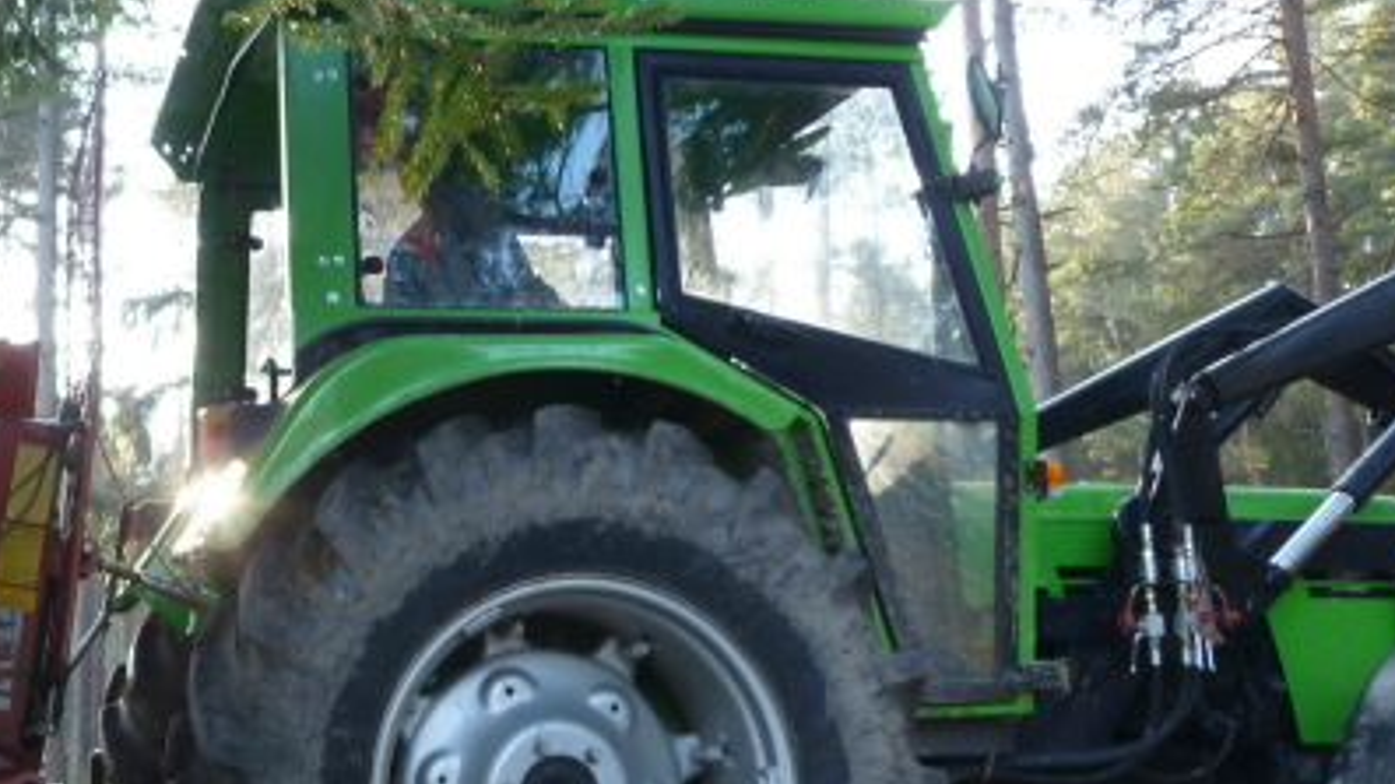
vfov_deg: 24.6
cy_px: 592
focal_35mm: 48
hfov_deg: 41.4
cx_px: 313
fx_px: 1775
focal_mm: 4.5
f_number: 2.8
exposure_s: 1/80
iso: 160
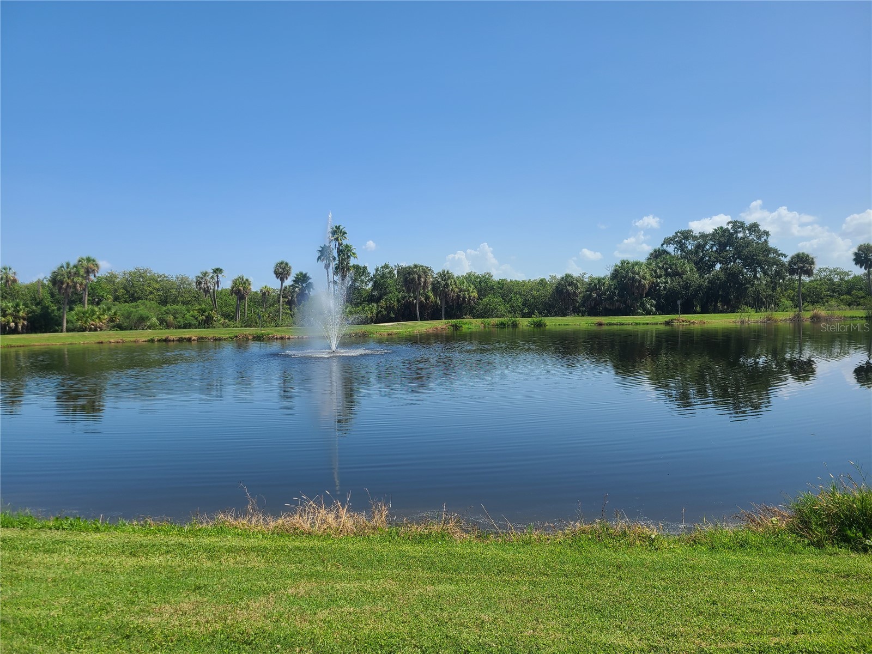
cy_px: 327
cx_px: 436
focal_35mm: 26
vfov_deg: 53.1
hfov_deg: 67.3
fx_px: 655
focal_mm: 5.4
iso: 40
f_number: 1.8
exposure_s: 1/2489
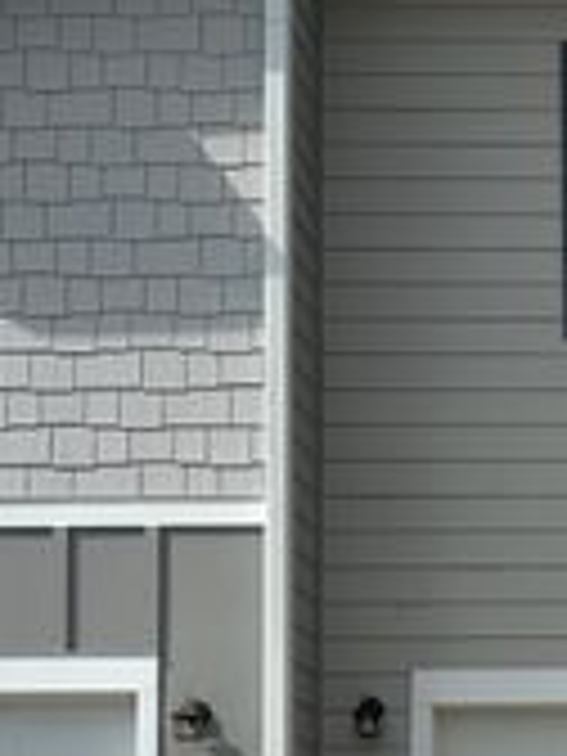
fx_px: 2249
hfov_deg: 13.4
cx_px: 909
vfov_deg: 18.6
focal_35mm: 103
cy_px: 758
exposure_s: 1/6211
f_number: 1.5
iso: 50
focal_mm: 5.7
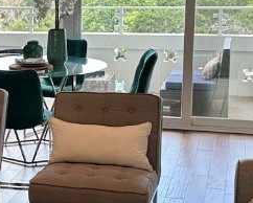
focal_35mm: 99
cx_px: -13
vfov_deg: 15.6
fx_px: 742
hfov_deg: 18.7
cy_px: 87
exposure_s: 1/120
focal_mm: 6.86
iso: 64
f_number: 1.78
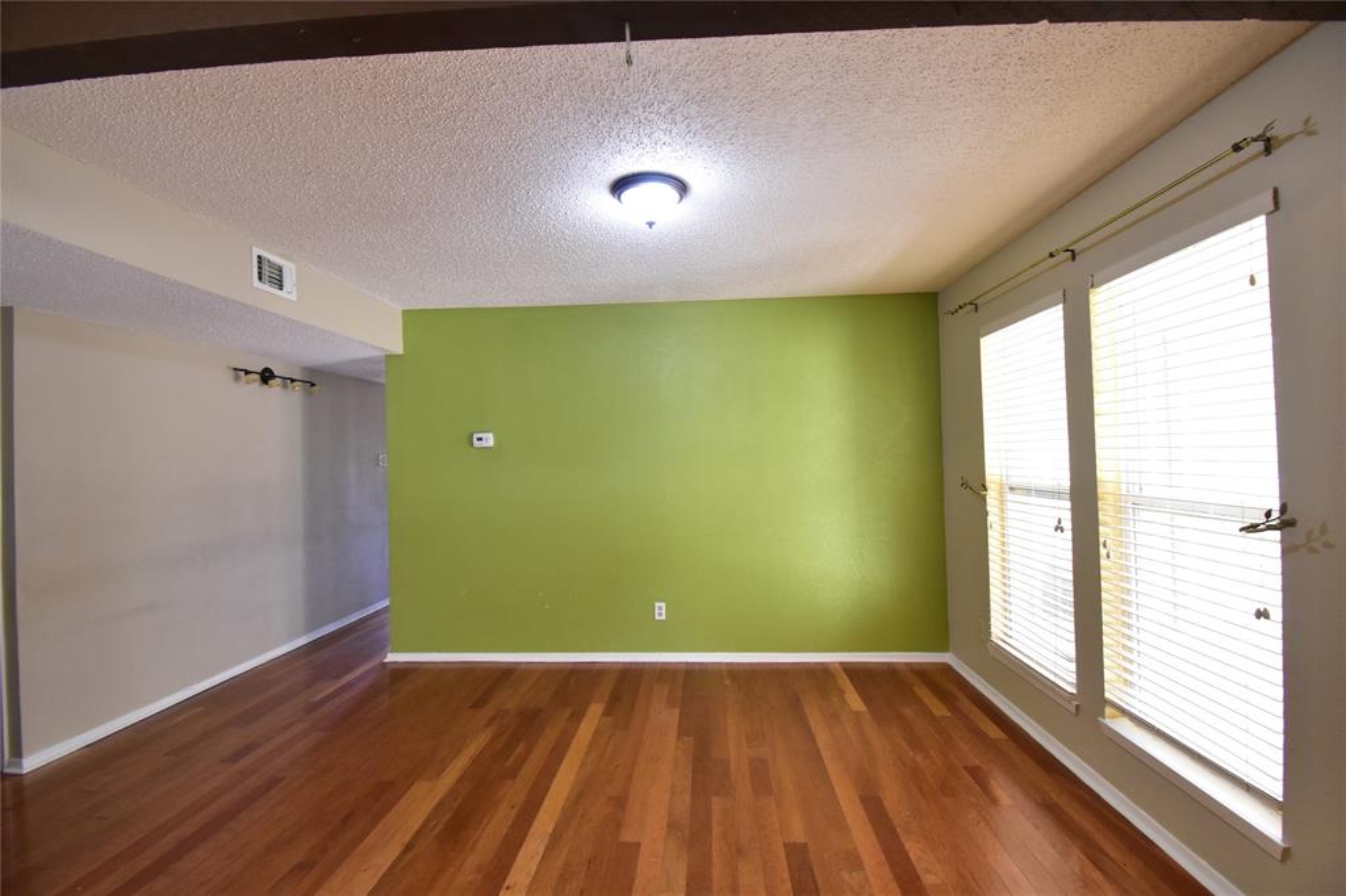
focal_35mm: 15
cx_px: 673
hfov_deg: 100.4
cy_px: 448
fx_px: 561
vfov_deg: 77.3
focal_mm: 10
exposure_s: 1/15
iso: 1600
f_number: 7.1
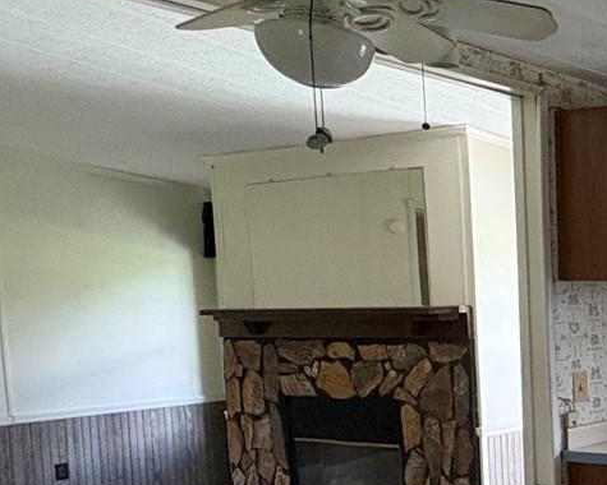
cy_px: 346
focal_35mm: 46
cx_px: 919
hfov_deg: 27.4
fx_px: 826
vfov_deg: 32.3
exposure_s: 1/60
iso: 400
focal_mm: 2.22
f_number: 2.2
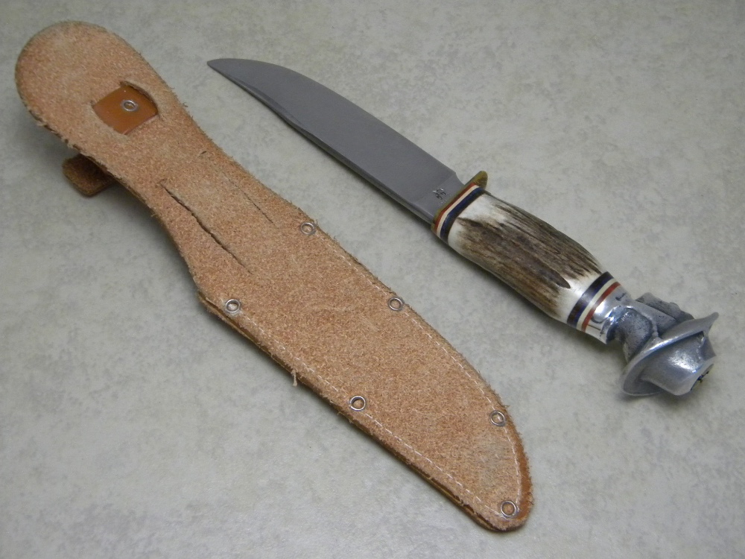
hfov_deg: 40.4
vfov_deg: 30.9
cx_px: 372
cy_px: 280
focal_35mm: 47
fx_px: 1012
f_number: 3.9
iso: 400
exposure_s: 1/37.5
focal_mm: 8.6
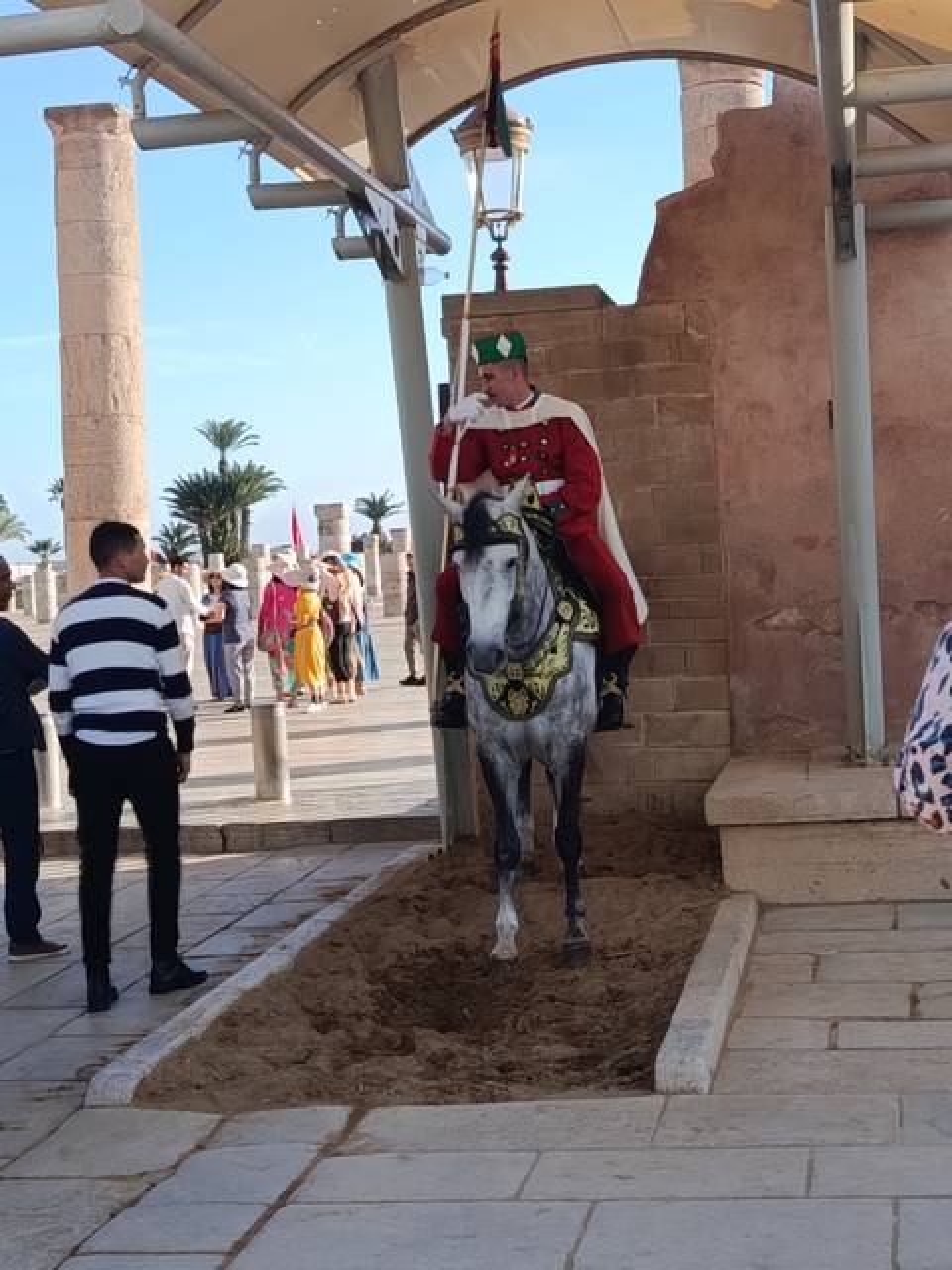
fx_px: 2017
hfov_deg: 26.6
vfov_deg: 34.9
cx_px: 476
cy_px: 635
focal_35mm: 55
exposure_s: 1/283
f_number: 1.7
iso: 50
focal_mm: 5.24
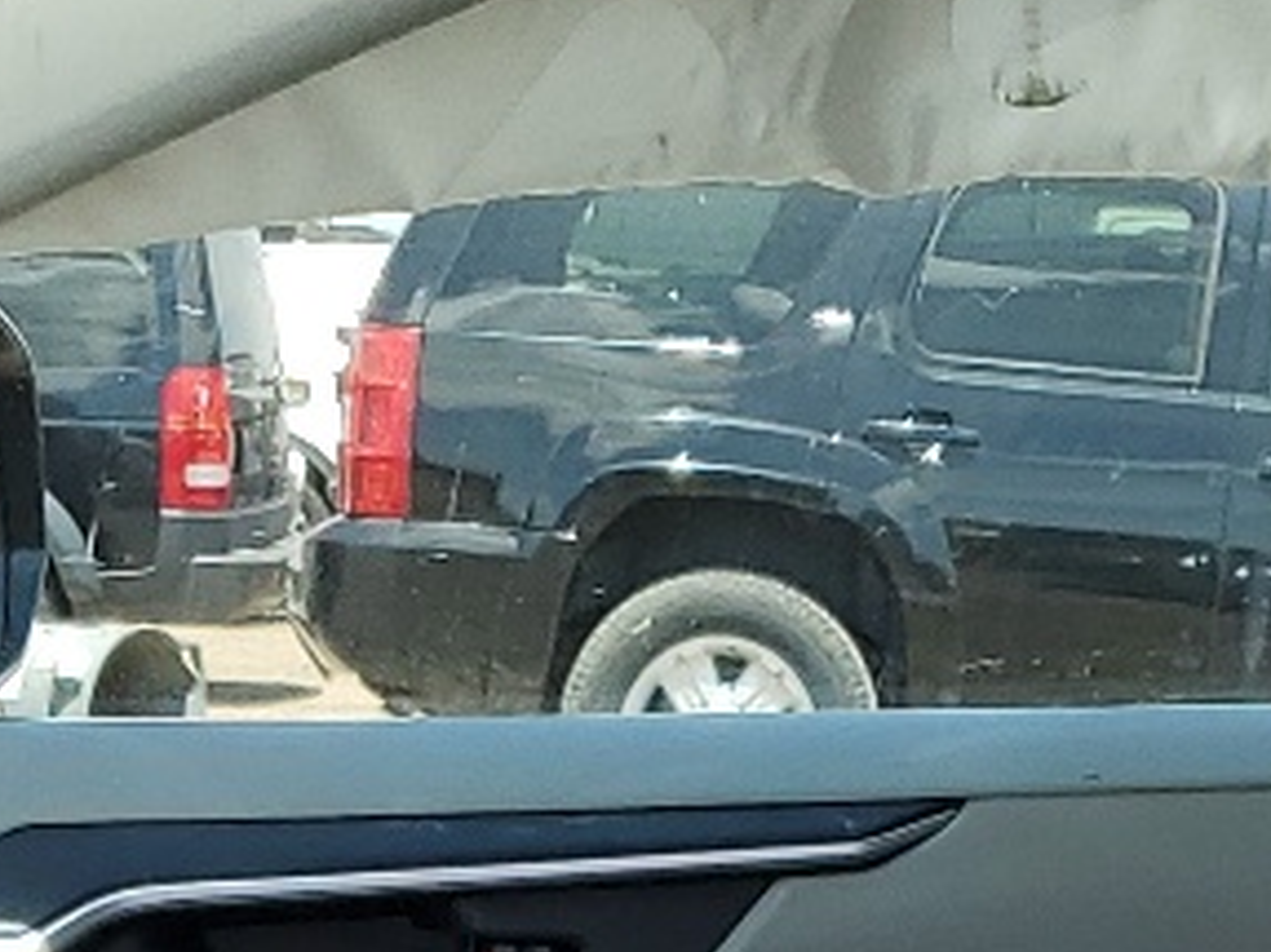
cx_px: 496
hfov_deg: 13.6
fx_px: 5322
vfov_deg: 9.1
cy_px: 2378
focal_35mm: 145
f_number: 1.5
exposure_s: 1/1111
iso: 50
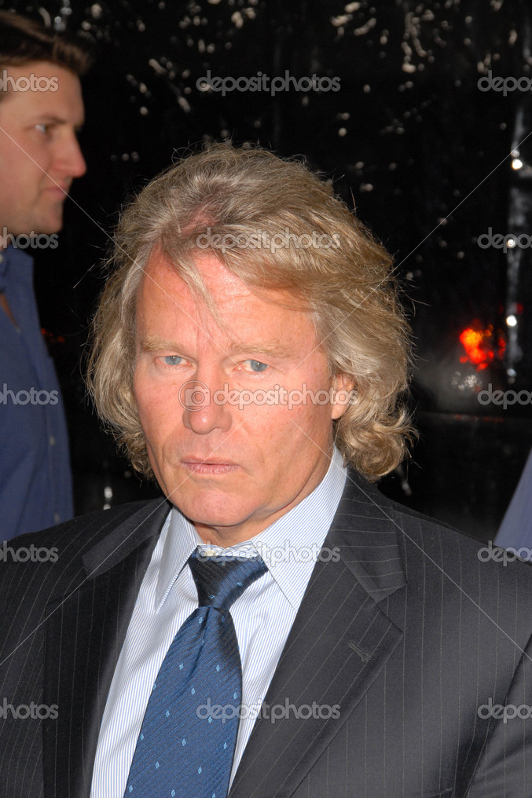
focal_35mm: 118
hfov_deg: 11.6
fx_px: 2616
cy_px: 397
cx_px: 268
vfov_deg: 17.4
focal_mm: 78
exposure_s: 1/250
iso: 400
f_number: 8
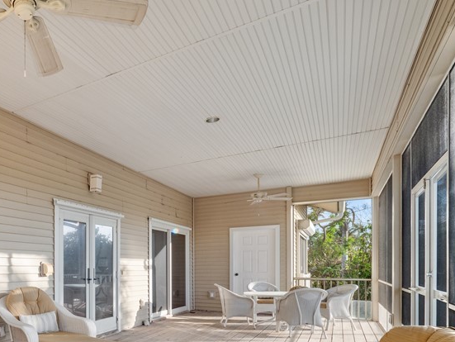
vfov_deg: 49.8
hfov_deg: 57.4
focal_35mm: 26
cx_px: 42
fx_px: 342
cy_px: 277
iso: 200
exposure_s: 1/60
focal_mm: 7
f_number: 7.1
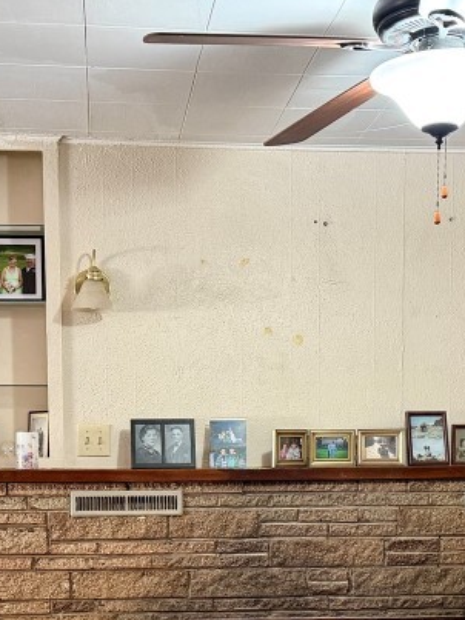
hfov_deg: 24.0
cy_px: 525
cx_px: 225
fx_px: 1093
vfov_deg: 30.6
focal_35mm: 61
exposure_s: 1/60
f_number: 1.78
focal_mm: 6.76
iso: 320
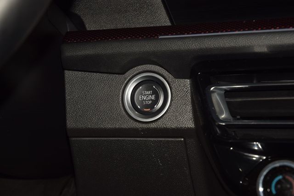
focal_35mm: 105
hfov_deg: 19.5
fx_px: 858
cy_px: 98
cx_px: 147
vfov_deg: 13.0
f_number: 8
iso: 100
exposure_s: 1/125
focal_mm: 70
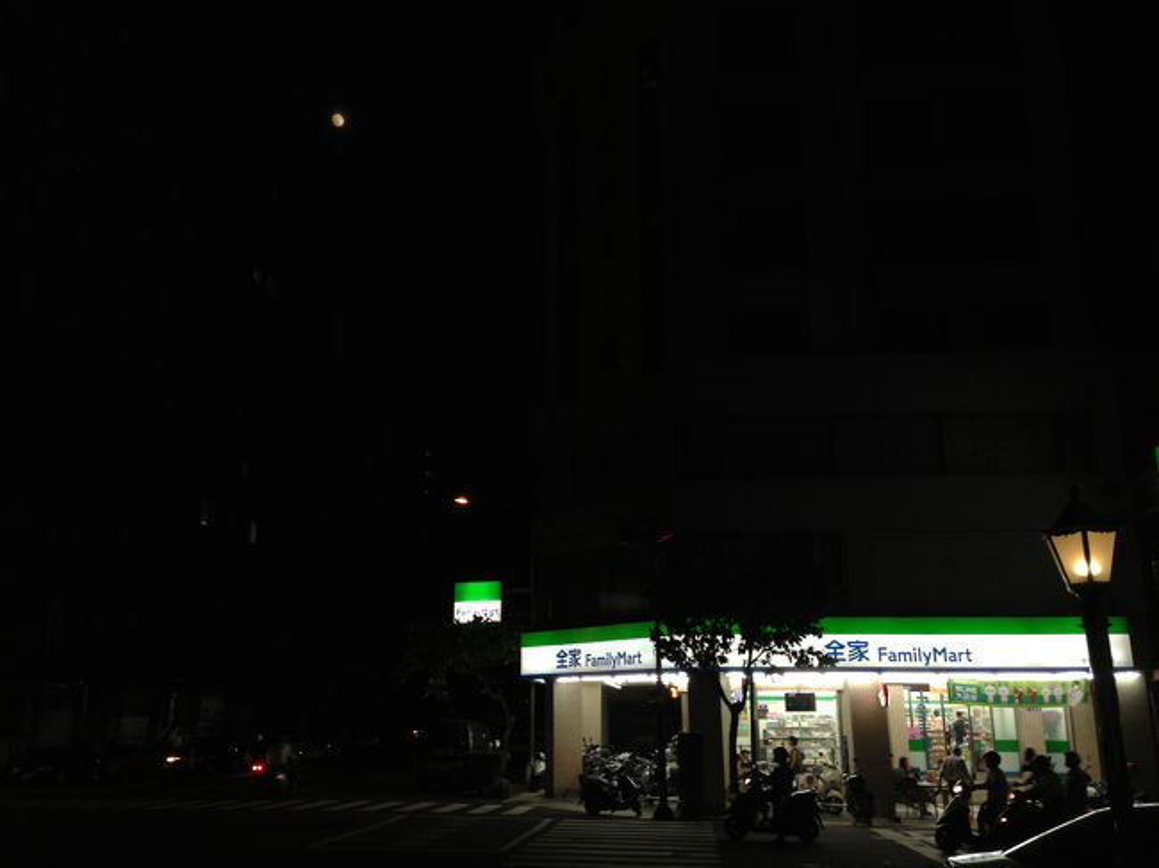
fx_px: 1104
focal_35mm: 33
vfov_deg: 42.9
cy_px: 434
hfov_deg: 55.4
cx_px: 580
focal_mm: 4.13
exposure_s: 1/24
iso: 50
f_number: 2.4
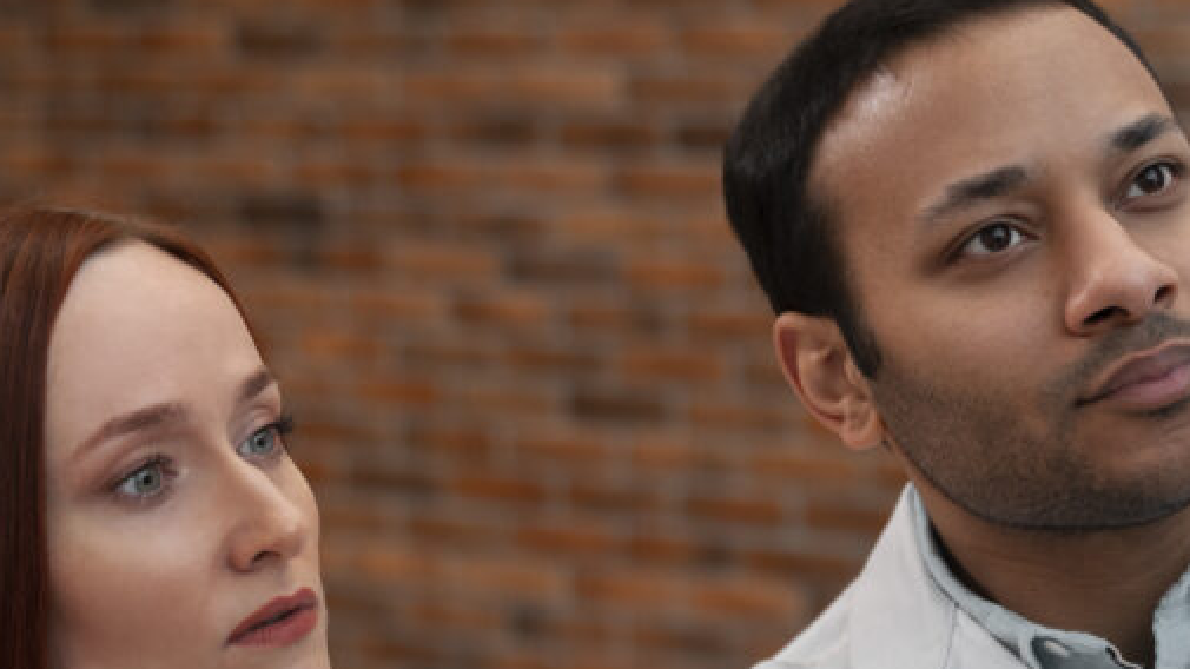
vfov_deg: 11.7
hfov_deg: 20.8
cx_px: 839
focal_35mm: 102
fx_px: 3218
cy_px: 717
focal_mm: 48
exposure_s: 1/160
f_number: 2.8
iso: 400
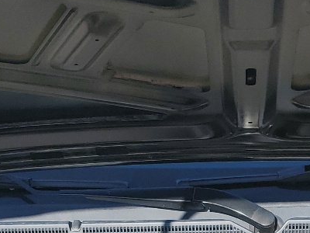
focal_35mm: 104
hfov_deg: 18.7
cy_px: 408
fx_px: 931
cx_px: 244
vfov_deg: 13.0
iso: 50
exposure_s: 1/1667
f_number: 1.5
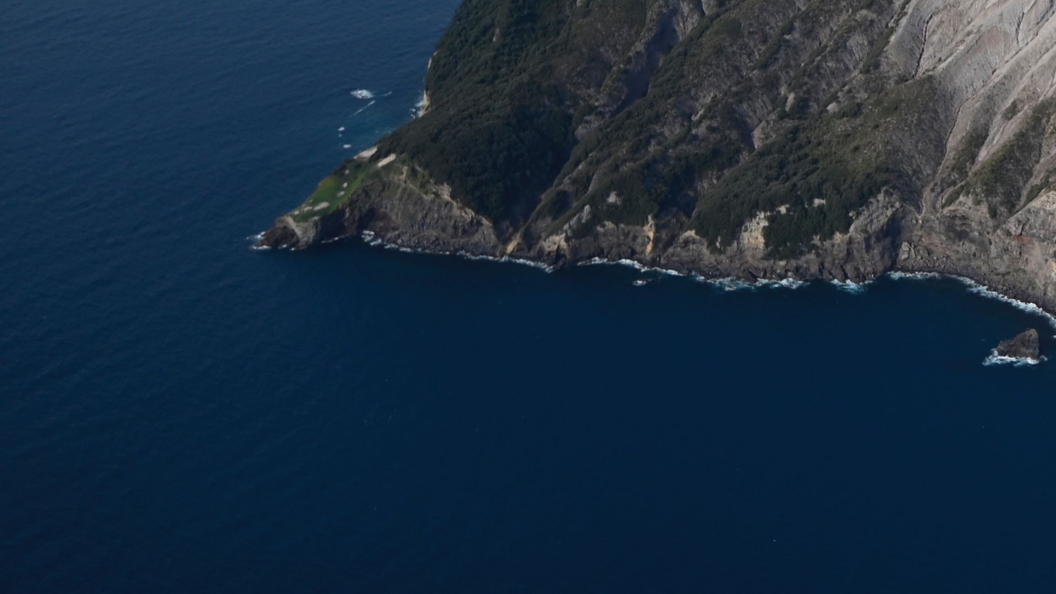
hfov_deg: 29.3
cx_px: 1221
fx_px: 1764
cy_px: -87
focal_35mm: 63
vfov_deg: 18.3
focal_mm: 23
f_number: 8
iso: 360
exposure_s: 1/1000
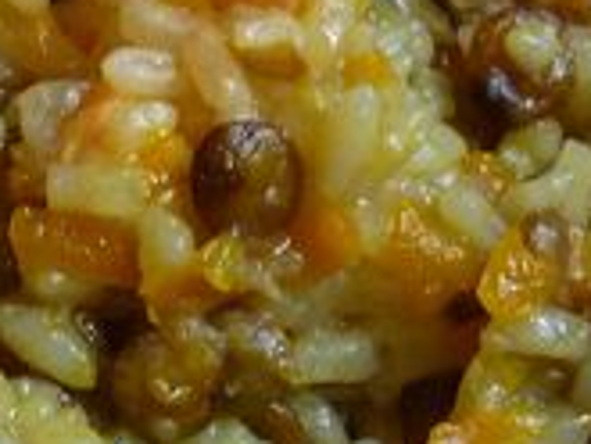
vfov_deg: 11.3
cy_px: 451
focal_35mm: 130
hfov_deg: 15.0
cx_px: 75
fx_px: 2221
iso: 400
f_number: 2.8
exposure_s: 1/30
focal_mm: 5.5
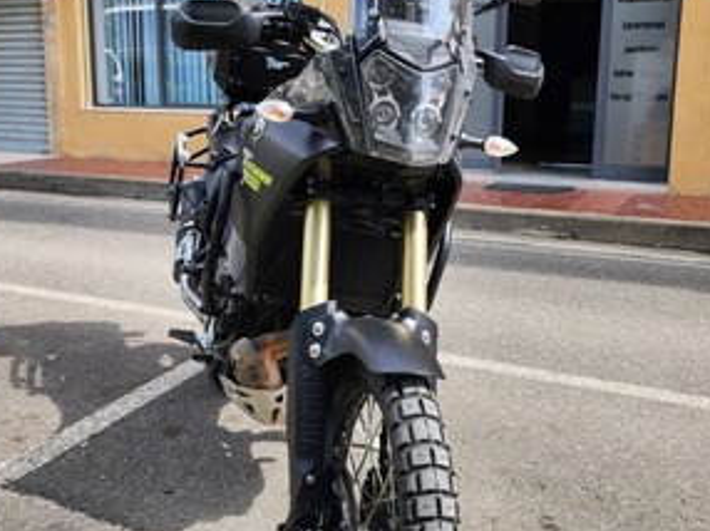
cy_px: 218
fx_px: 594
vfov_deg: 47.9
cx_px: 333
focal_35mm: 29
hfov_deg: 61.6
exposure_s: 1/352
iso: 12
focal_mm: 6.4
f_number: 1.8
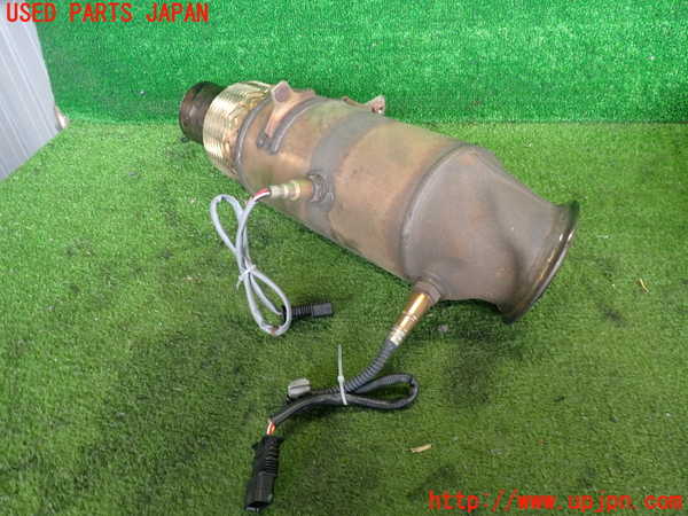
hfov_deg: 60.0
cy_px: 258
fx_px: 596
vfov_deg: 46.8
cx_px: 344
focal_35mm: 30
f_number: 2.3
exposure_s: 1/40
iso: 200
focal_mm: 5.4
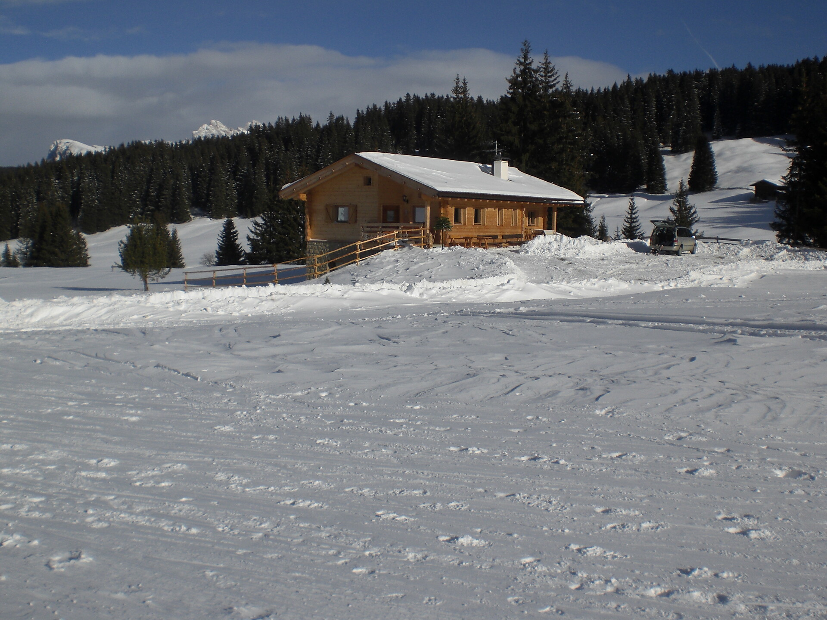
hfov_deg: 49.0
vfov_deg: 37.7
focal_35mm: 38
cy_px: 310
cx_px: 414
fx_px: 908
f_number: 4.4
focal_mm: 6.3
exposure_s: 1/1000
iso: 50
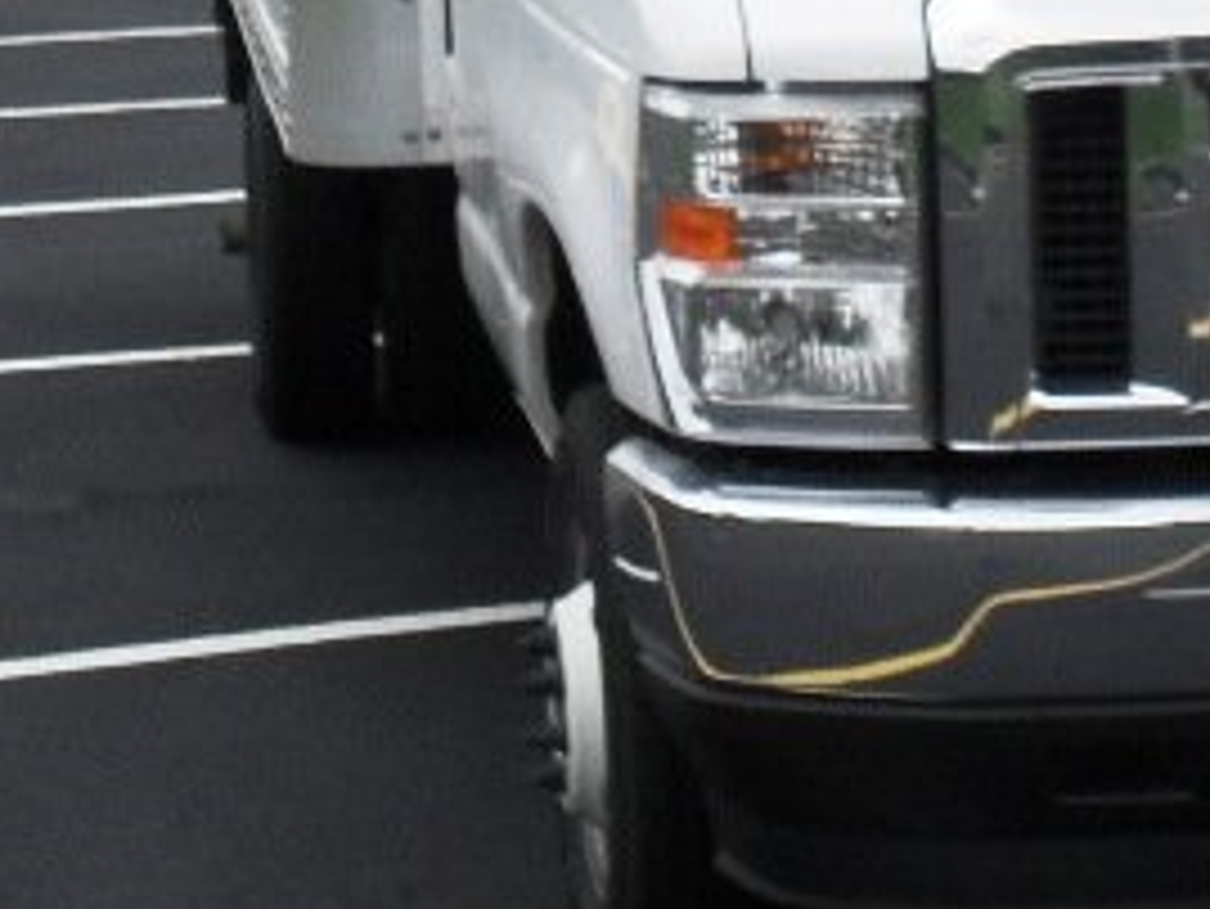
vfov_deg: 11.0
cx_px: 1102
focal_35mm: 133
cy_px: -184
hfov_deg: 14.7
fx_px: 4651
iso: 100
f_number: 8.4
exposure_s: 1/125
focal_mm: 6.3
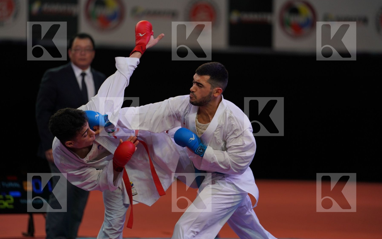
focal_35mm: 205
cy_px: 117
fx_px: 2134
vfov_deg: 6.4
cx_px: 192
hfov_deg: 10.2
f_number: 2.8
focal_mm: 200
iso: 500
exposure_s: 1/1000
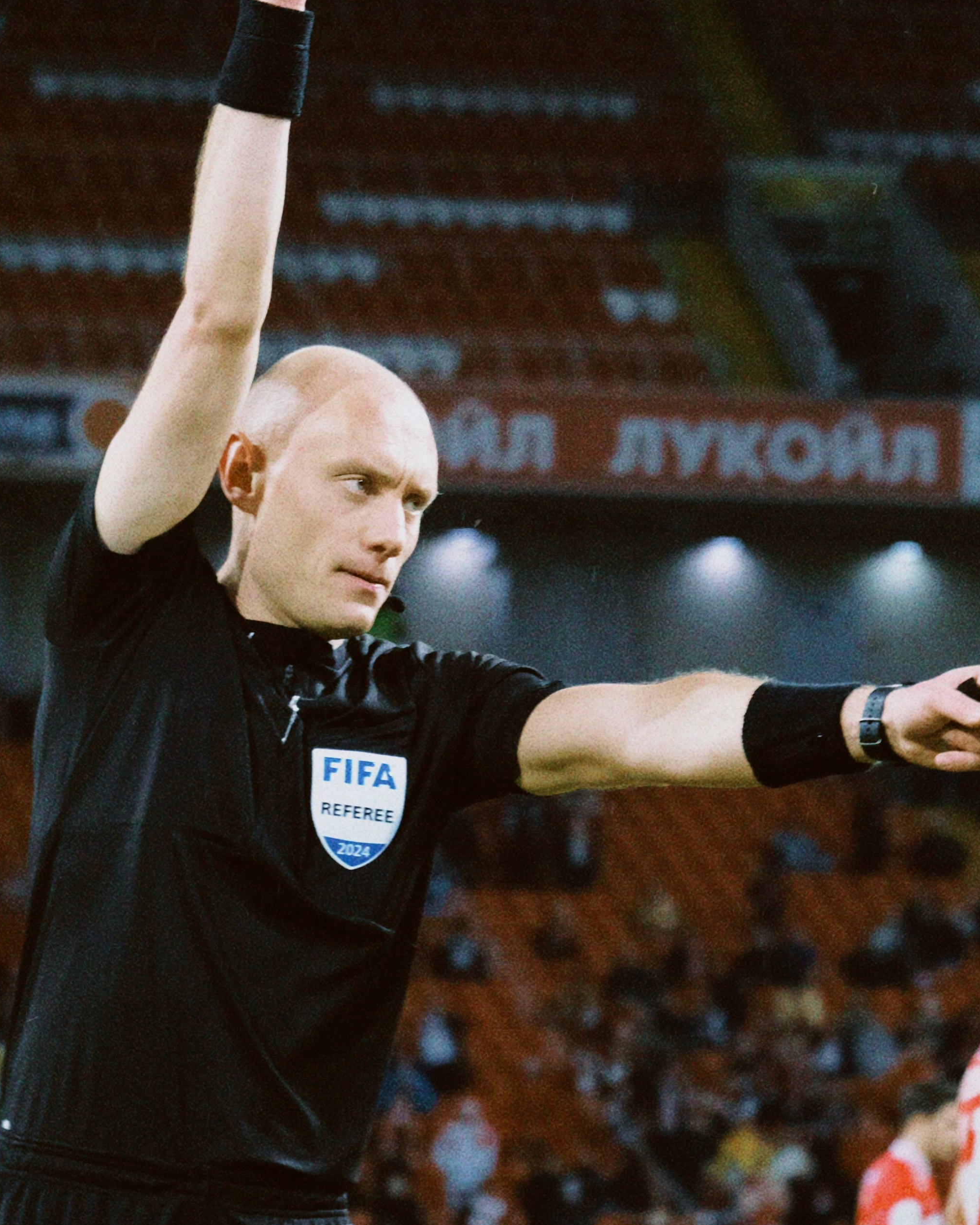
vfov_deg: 8.9
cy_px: 385
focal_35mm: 216
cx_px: 504
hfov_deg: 7.2
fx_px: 7831
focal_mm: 101.2
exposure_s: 1/320
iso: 2500
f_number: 5.4
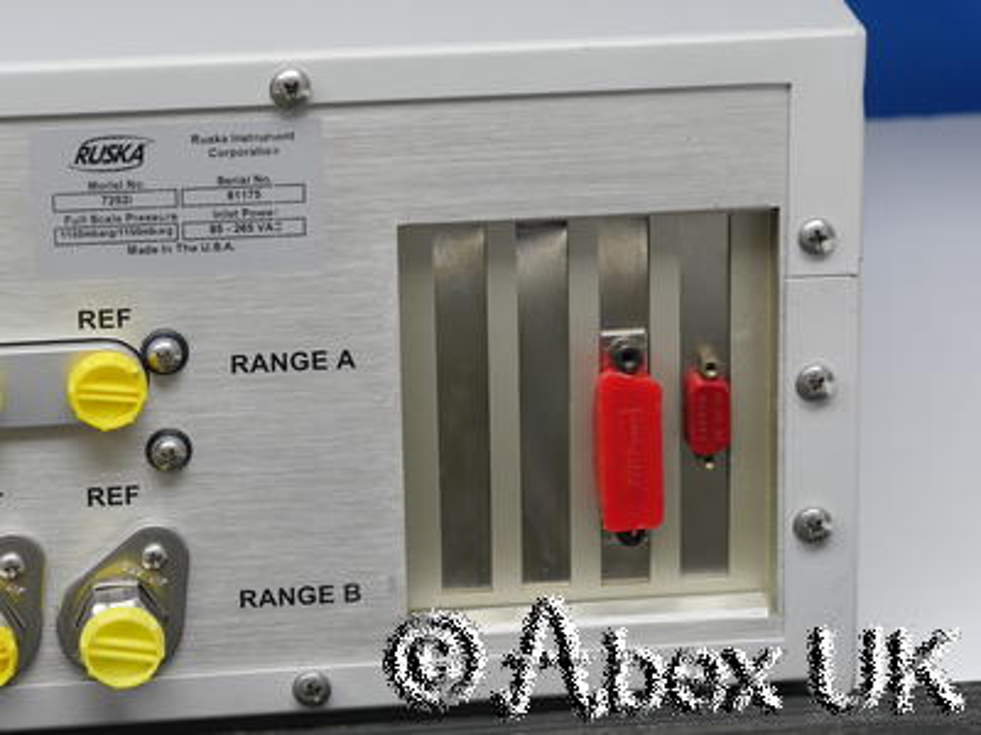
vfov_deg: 10.7
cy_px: 368
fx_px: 3911
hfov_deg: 14.3
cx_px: 490
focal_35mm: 138
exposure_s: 1/15
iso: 400
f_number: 8
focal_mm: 69
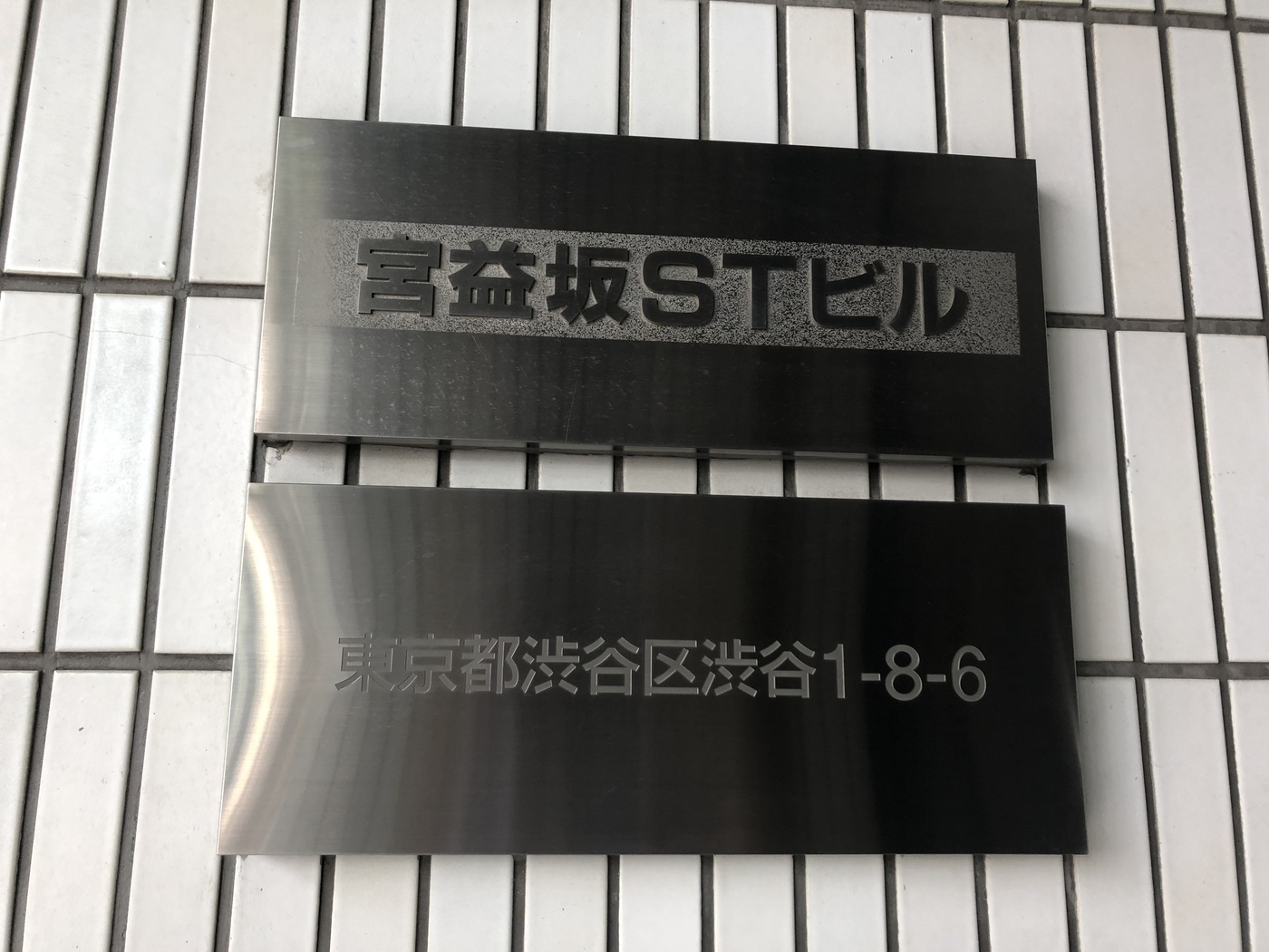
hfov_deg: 63.4
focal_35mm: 28
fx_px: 1026
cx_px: 634
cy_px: 476
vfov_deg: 49.7
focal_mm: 3.99
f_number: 1.8
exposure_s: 1/33
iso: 25
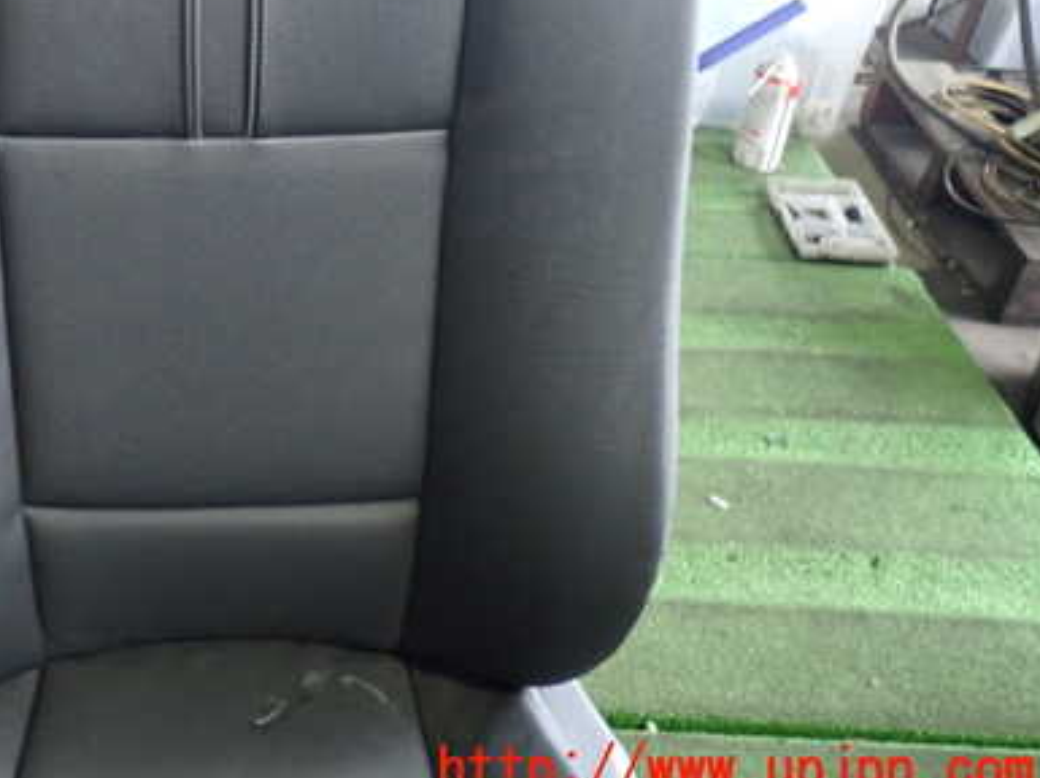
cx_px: 238
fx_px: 1171
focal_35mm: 39
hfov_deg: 45.9
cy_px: 197
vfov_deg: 35.9
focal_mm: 4.5
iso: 500
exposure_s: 1/40
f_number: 2
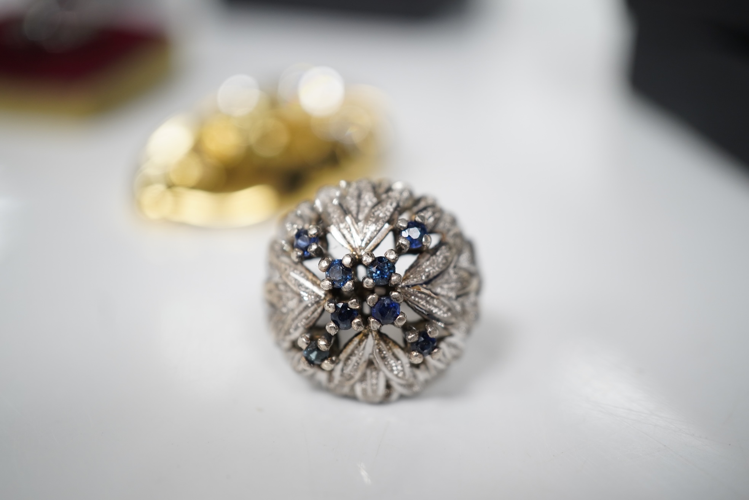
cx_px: 374
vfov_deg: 29.9
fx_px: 936
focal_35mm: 45
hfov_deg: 43.6
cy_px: 250
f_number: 4.5
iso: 400
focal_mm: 30
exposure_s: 1/50
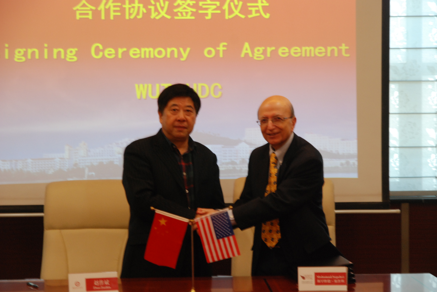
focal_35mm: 105
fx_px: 1276
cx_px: 218
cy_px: 146
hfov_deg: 19.4
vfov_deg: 13.1
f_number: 5
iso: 720
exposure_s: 1/30
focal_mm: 70
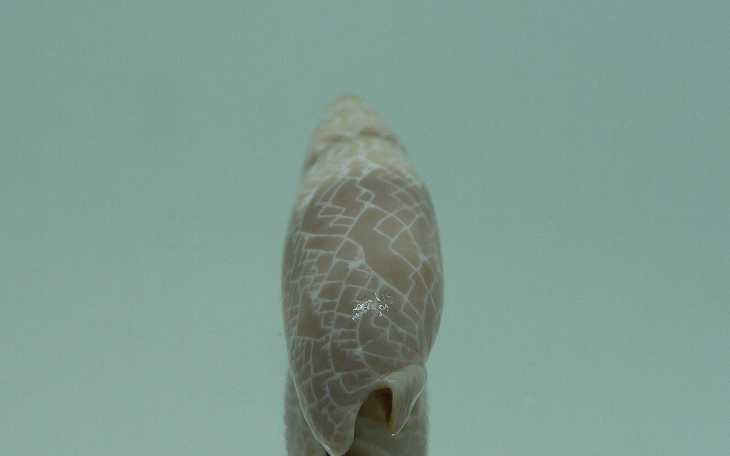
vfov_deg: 27.8
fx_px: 915
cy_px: 297
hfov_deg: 43.5
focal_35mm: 46
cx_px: 352
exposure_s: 1/80
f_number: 2.8
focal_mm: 4.6
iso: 80
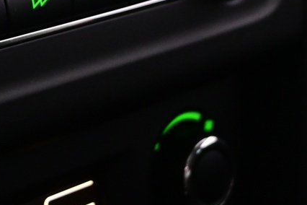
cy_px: -134
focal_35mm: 120
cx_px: -73
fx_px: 1022
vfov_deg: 10.9
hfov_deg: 16.3
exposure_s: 1/30
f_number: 4
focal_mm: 21
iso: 2000
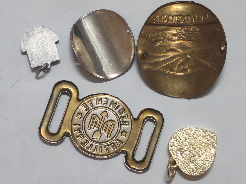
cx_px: 123
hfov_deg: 15.4
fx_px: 910
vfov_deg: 11.6
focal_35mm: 128
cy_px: 92
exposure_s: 1/33
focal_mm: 5.52
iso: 800
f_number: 1.95
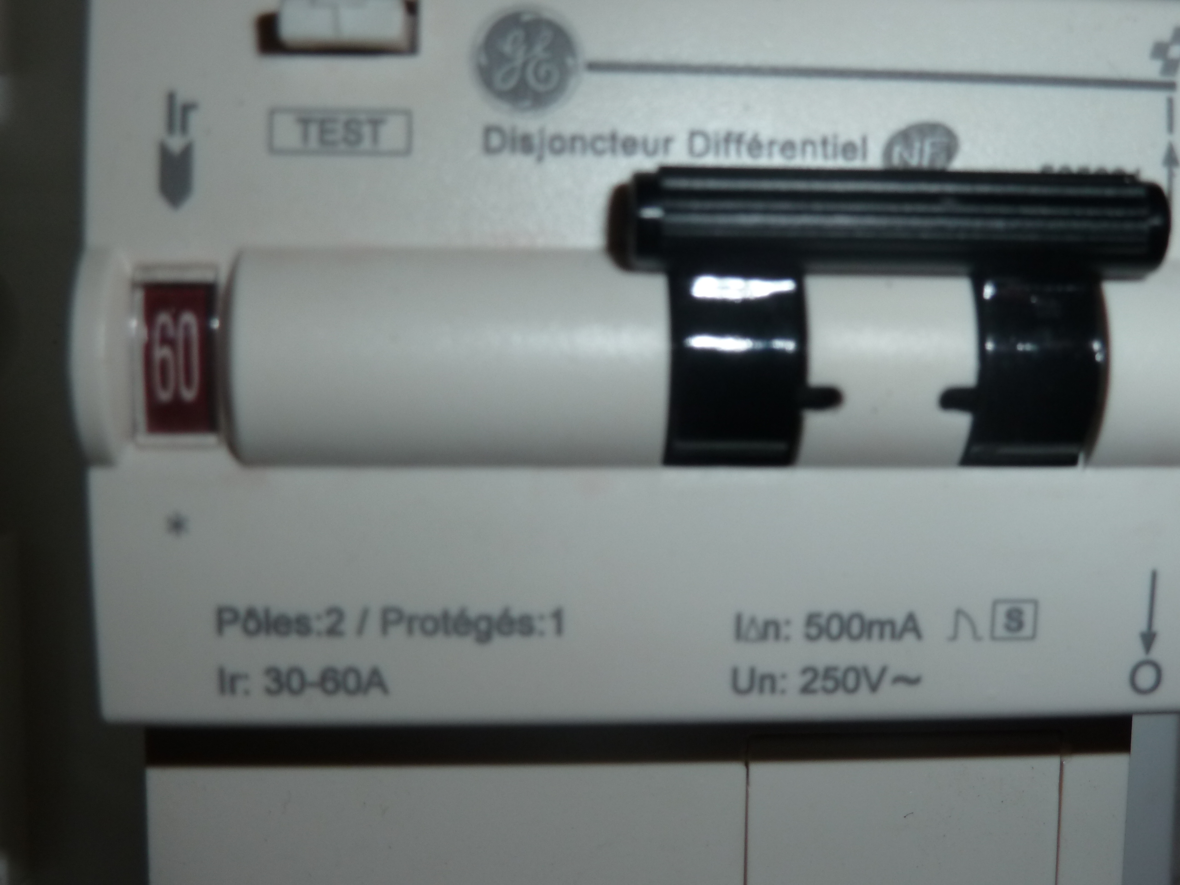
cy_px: 442
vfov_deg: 30.3
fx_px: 1636
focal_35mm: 48
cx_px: 590
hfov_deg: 39.7
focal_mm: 7.9
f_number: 3.8
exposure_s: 1/30
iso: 125
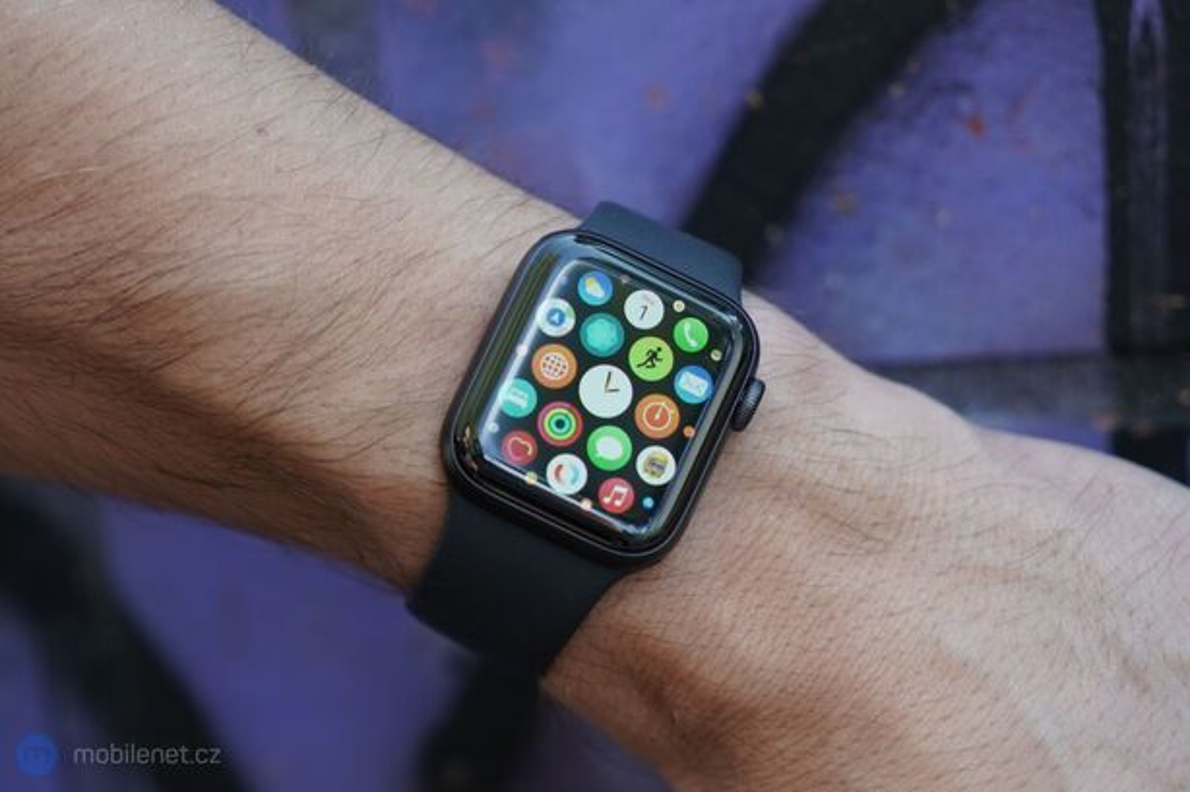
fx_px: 2313
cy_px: 396
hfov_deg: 28.9
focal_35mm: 70
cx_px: 595
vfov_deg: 19.4
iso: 320
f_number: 4
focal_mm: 70
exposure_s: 1/200
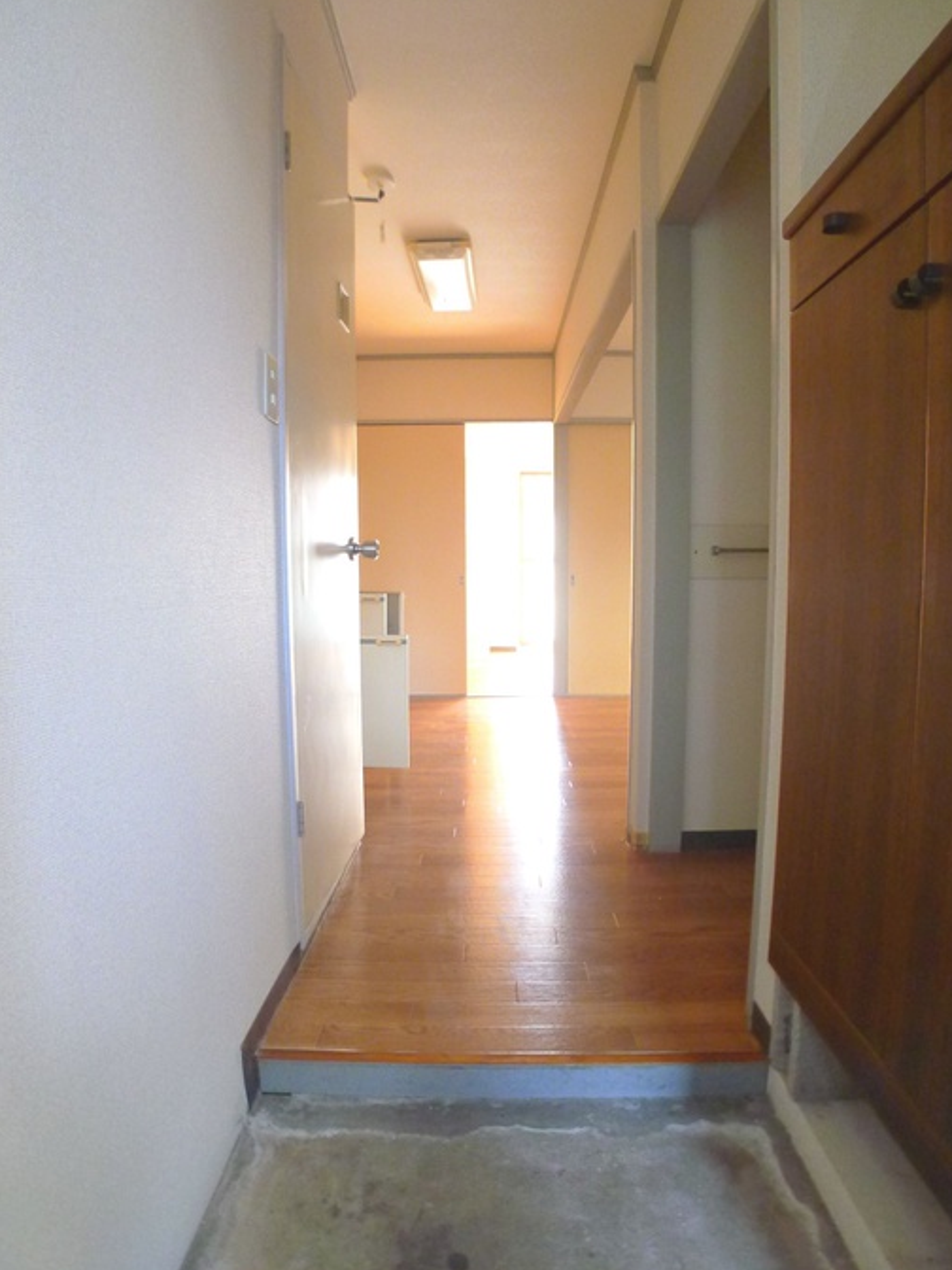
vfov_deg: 69.4
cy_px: 652
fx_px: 917
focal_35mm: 25
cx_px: 492
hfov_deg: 54.9
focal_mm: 5.1
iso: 800
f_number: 2
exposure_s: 1/50
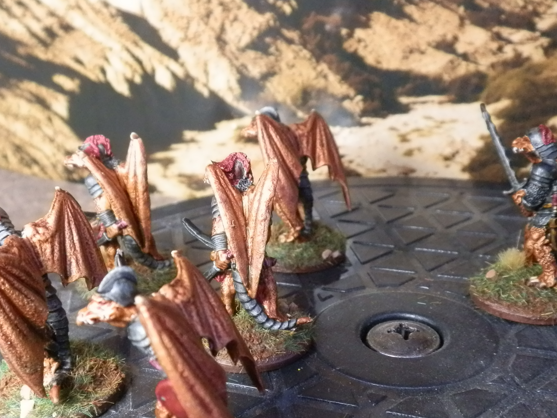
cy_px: 284
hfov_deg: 42.9
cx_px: 268
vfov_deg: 32.6
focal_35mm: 44
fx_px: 708
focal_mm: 5
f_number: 3.1
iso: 400
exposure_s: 1/100
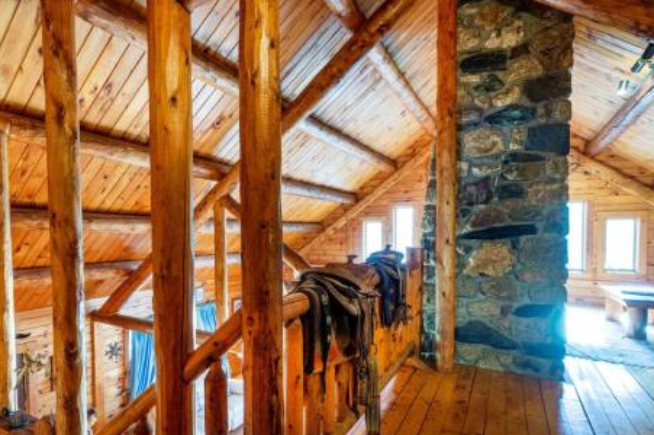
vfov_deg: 64.5
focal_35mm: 19
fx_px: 345
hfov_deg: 86.9
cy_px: 211
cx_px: 339
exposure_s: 1/3
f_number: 6.3
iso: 320
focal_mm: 18
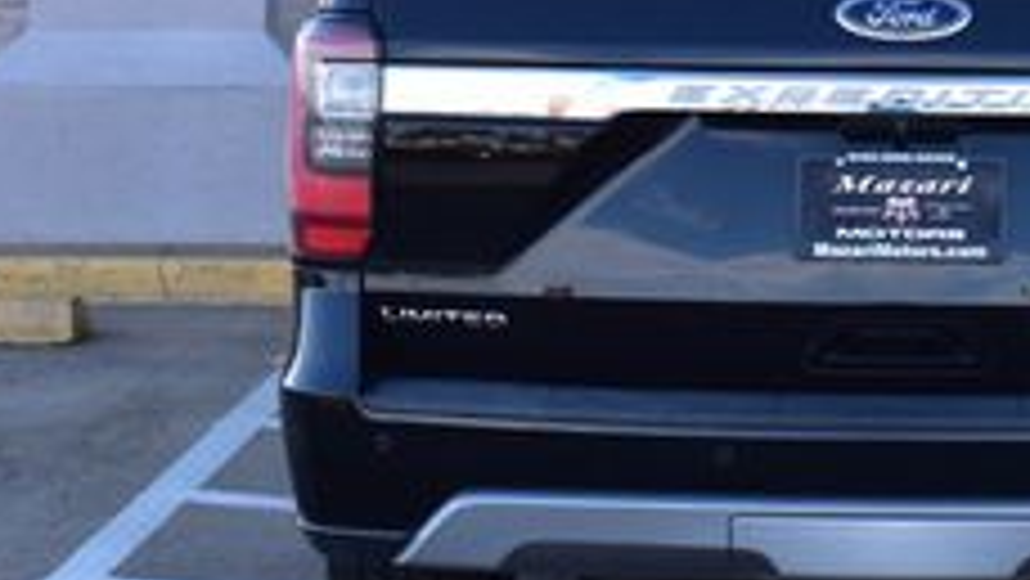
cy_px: -72
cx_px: 909
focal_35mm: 118
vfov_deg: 10.1
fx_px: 3237
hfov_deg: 17.8
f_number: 9
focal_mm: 27
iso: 400
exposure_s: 1/160
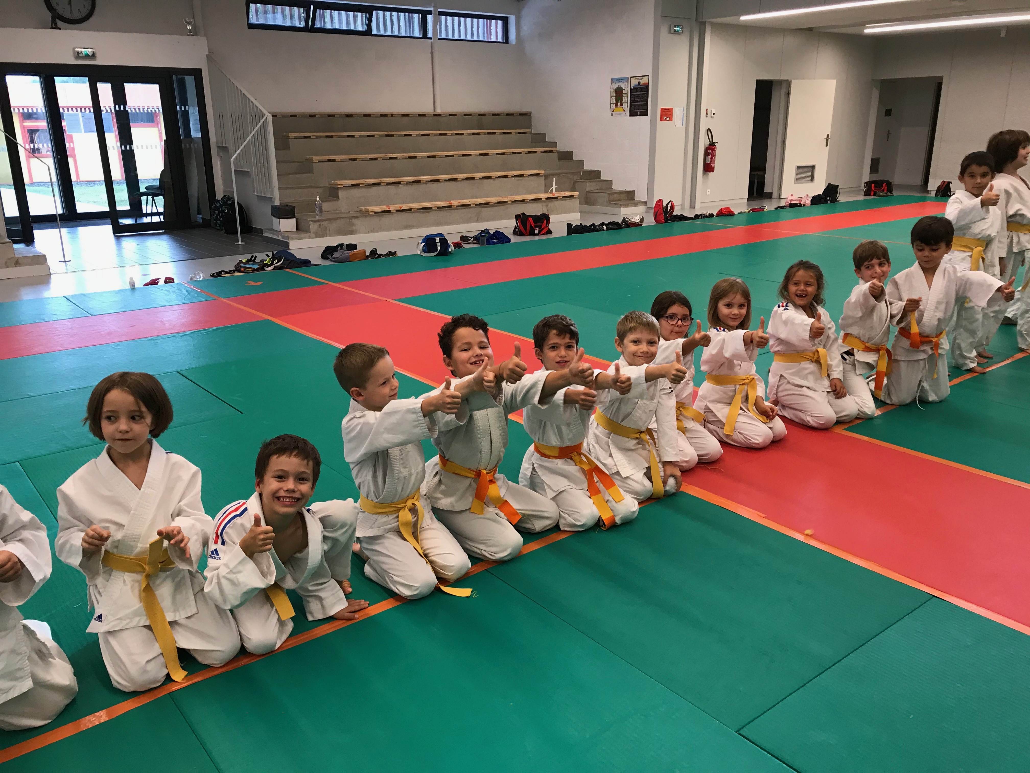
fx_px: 833
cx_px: 515
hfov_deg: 63.4
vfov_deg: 49.7
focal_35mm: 28
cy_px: 386
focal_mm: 3.99
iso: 25
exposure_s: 1/33
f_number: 1.8
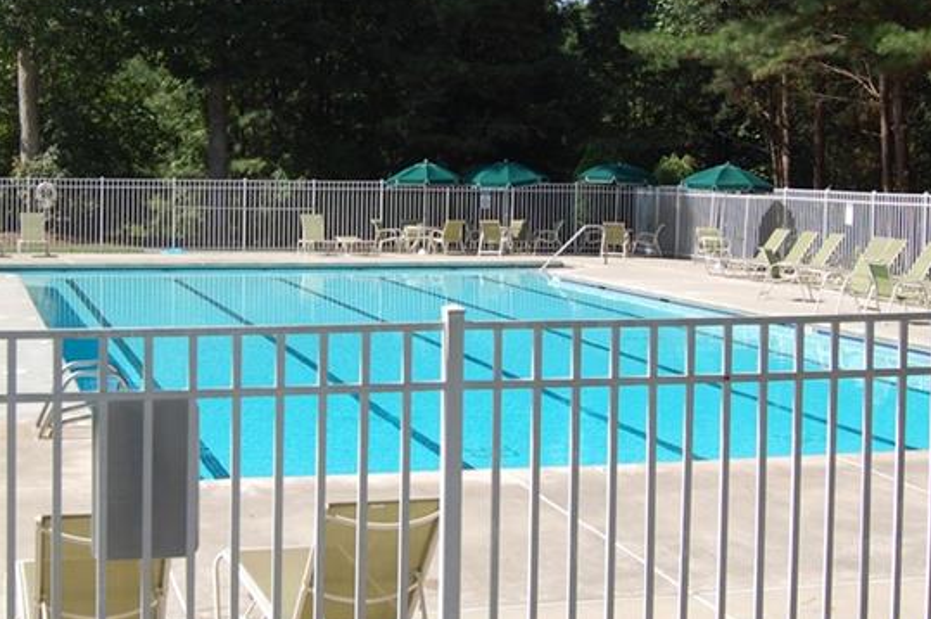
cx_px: 354
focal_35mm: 57
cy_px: 233
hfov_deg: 34.9
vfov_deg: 23.7
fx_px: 1472
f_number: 6.3
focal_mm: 20
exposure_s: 1/500
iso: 200
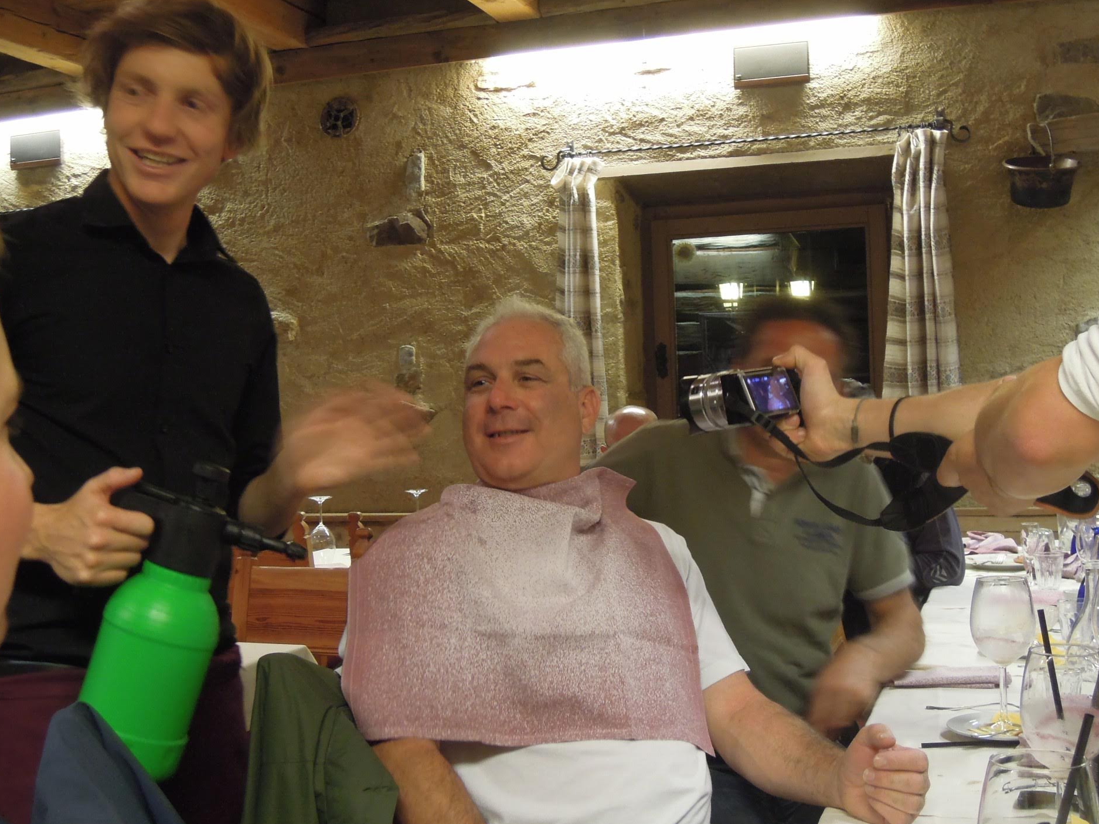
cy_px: 418
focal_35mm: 48
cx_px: 534
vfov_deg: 30.3
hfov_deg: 39.7
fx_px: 1524
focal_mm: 8.1
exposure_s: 1/13
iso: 500
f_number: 3.5
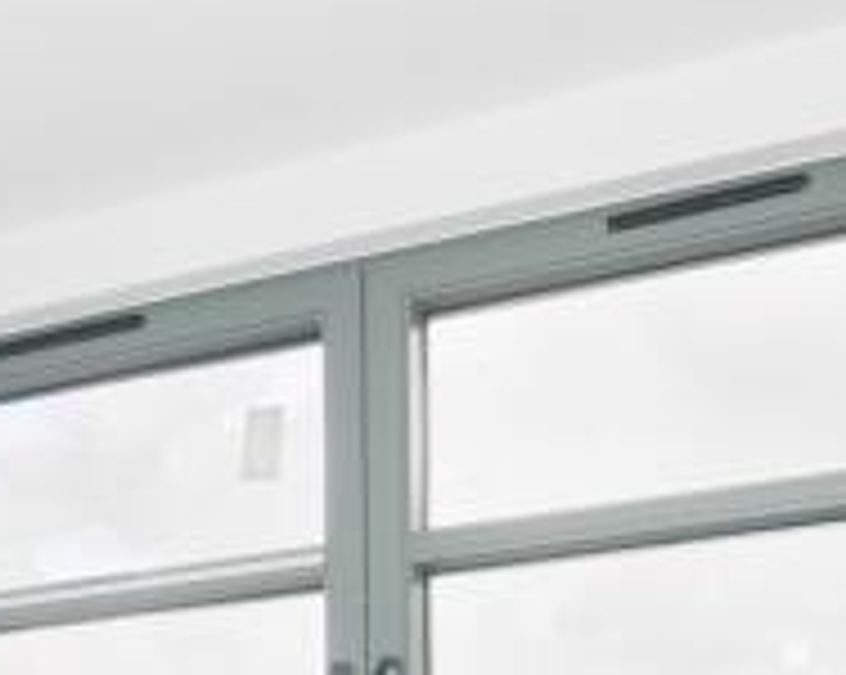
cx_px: -135
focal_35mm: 82
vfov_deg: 16.3
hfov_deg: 21.8
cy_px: 1132
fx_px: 2051
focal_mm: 16
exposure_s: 1/250
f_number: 7.1
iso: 125
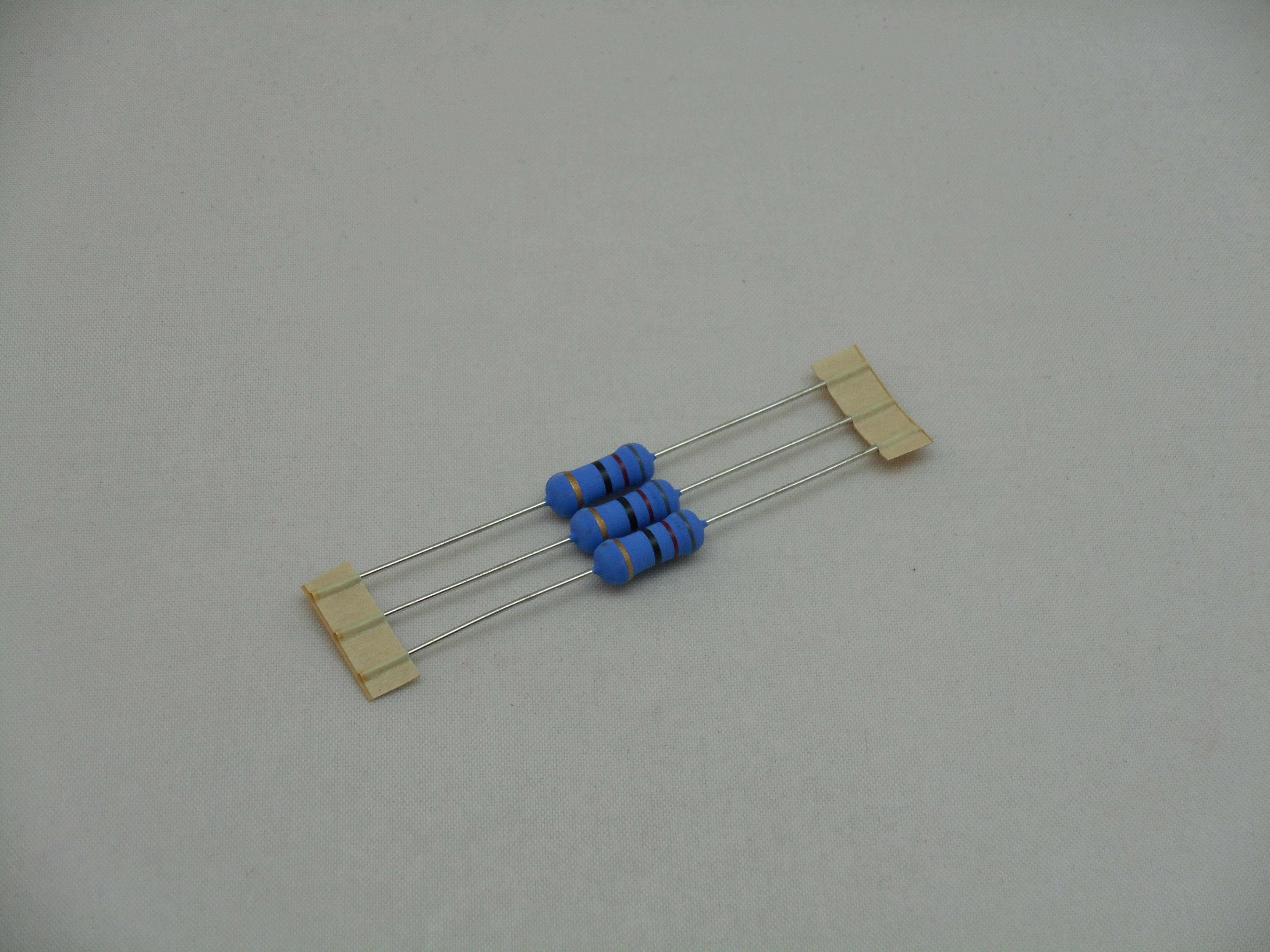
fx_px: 3742
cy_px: 476
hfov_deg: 19.3
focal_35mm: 102
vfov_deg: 14.5
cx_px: 635
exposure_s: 1/60
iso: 140
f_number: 5.8
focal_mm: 18.2
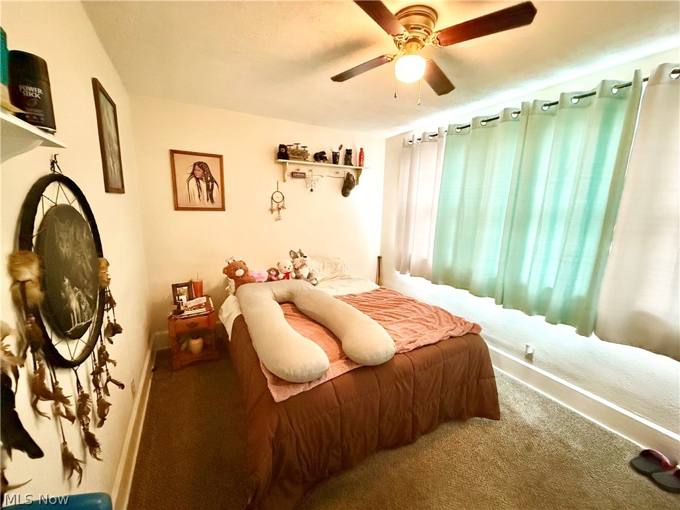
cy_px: 255
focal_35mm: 14
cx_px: 340
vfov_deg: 85.7
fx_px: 275
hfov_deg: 102.1
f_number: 2.2
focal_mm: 2.22
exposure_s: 1/60
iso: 1250
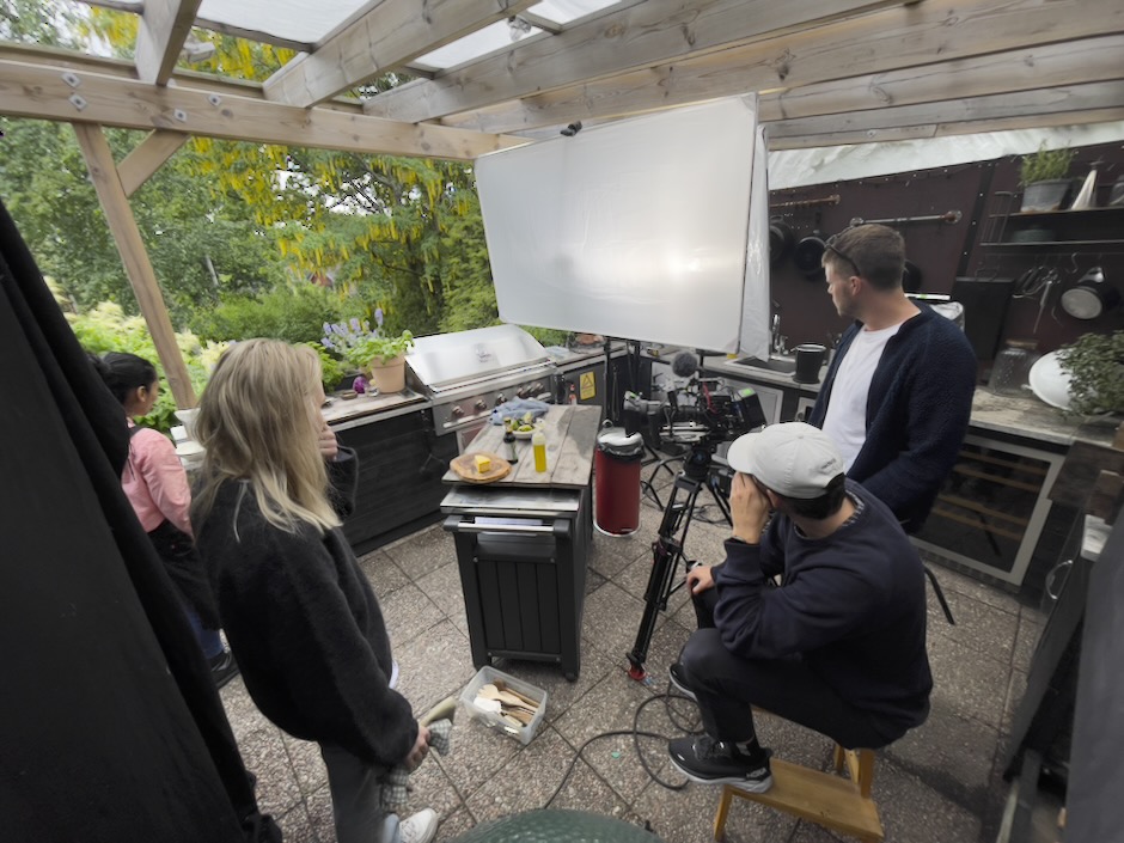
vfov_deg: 89.9
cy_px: 422
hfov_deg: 106.2
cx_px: 562
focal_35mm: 13
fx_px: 422
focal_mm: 1.54
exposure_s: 1/223
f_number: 2.4
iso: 25
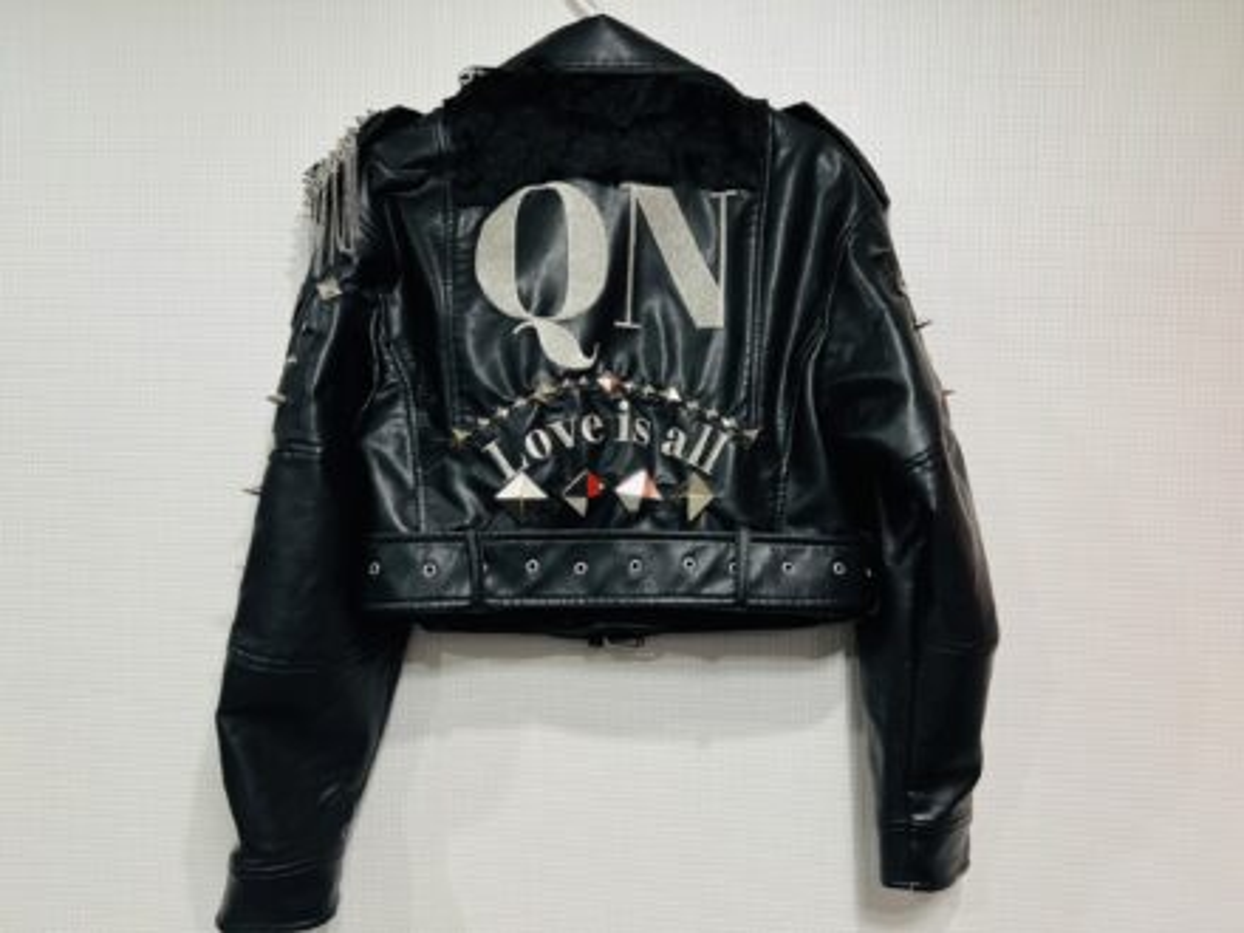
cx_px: 622
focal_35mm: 26
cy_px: 466
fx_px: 934
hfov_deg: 67.3
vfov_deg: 53.1
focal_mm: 5.7
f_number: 1.5
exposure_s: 1/121
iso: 100
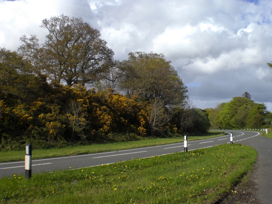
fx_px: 299
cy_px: 102
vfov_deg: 37.7
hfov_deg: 49.0
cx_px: 136
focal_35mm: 38
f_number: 4.4
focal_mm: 6.3
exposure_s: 1/320
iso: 50
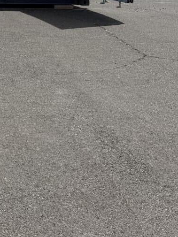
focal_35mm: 95
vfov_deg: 19.4
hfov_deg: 14.0
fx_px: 651
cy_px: -52
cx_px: -132
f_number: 1.78
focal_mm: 6.76
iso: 80
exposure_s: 1/10309
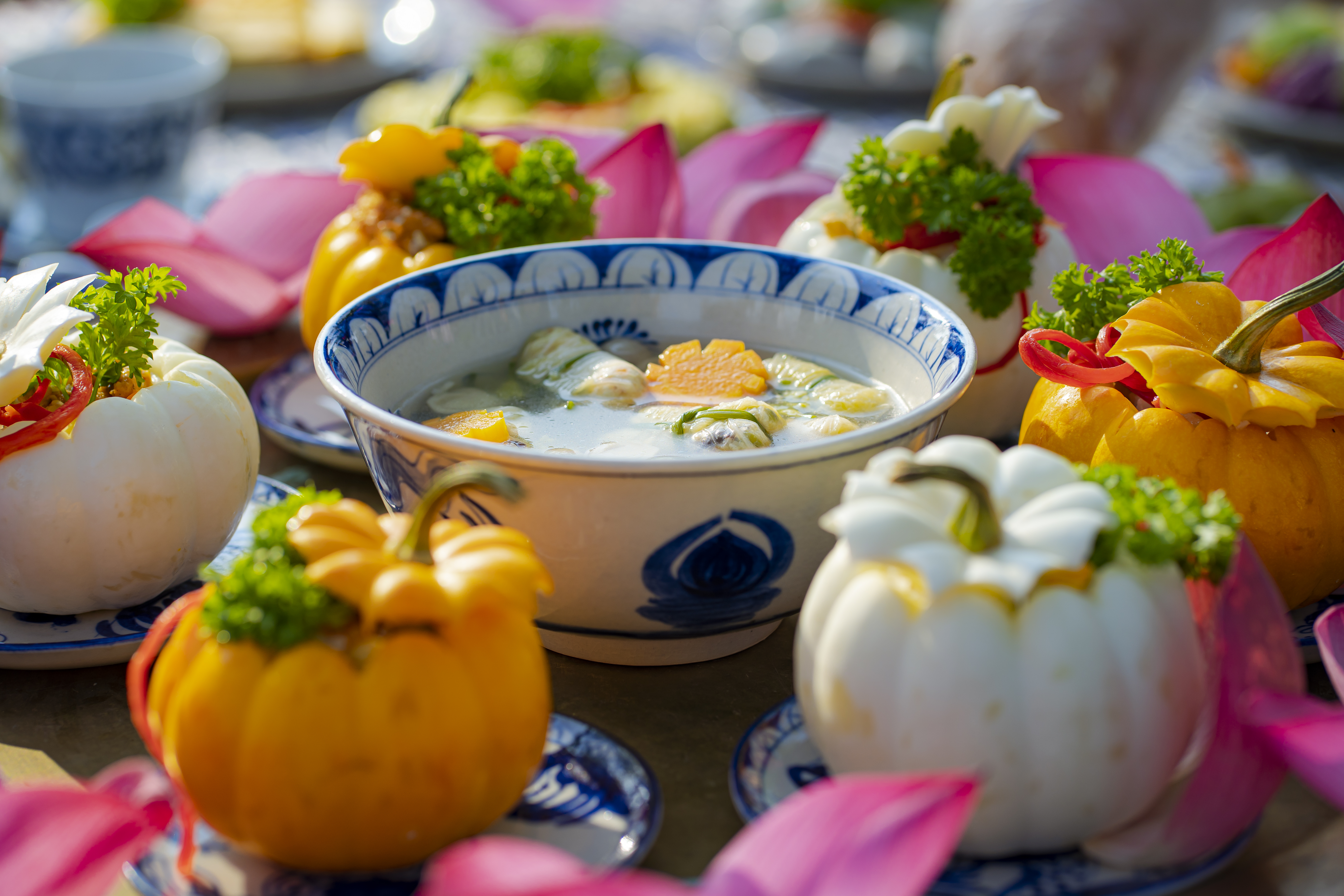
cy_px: 448
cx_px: 672
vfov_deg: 16.1
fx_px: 3173
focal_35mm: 85
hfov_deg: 23.9
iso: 100
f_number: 4.5
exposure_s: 1/400
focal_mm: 85
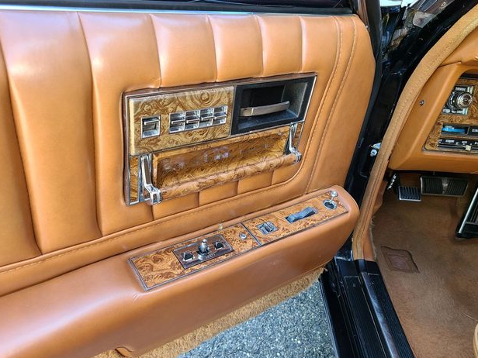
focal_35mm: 27
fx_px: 373
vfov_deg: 51.4
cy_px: 175
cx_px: 231
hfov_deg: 65.3
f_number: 1.8
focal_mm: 5.4
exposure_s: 1/60
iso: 64
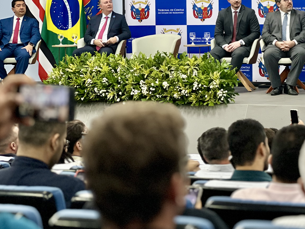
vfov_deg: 11.0
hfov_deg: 14.6
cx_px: 249
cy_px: 40
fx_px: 1181
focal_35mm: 134
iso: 250
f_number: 2.8
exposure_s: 1/40
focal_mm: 9
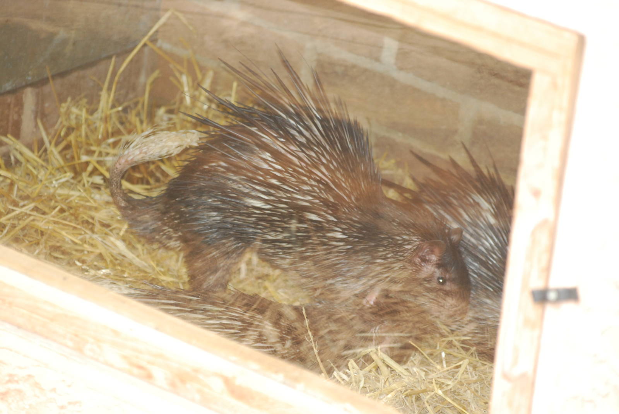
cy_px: 207
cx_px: 310
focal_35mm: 255
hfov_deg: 8.1
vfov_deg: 5.4
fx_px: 4390
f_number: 4.8
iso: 800
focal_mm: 170
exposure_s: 1/125
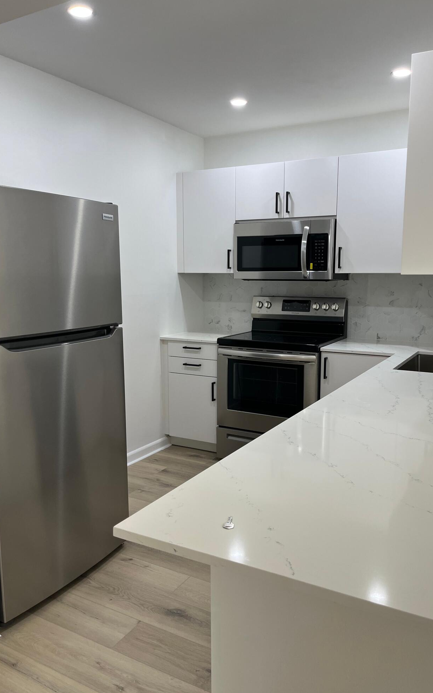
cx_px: 226
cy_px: 351
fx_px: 529
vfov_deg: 66.5
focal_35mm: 28
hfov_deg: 44.5
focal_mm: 5.1
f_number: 1.6
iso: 80
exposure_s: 1/120
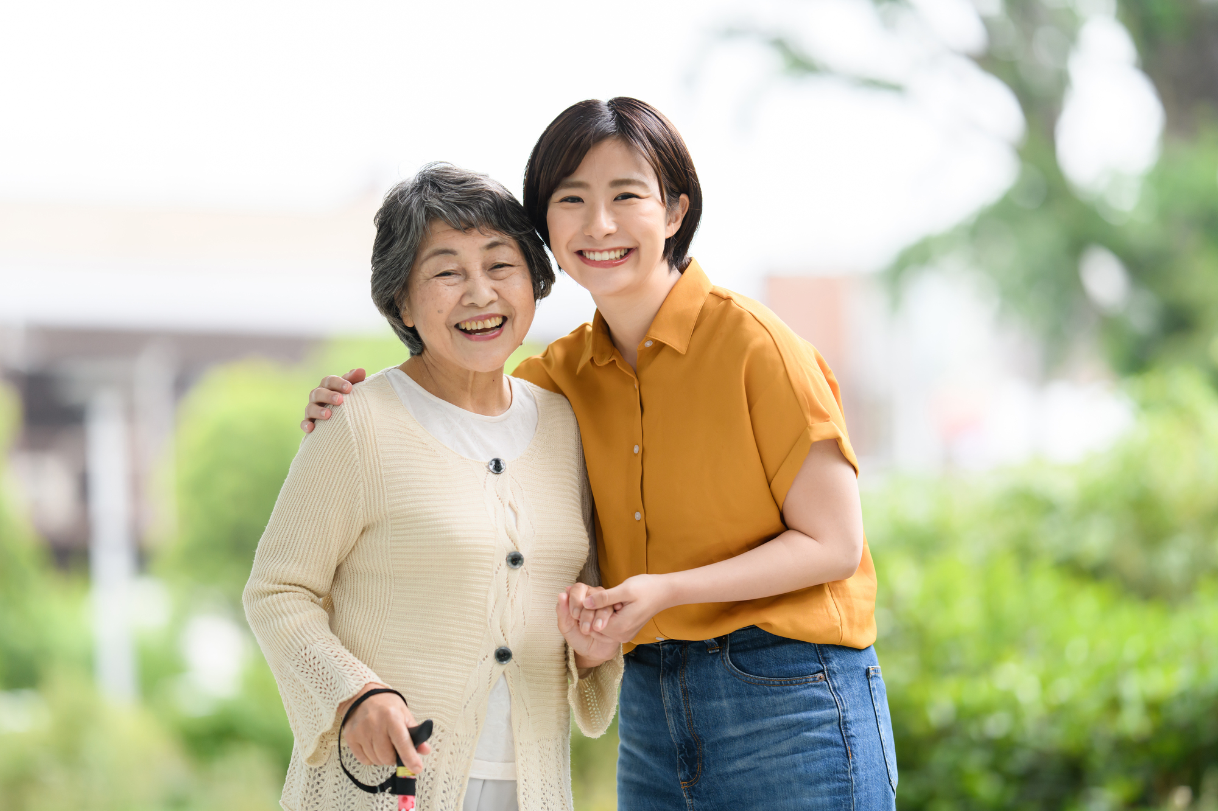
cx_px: 609
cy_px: 406
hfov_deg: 15.2
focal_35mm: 135
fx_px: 4567
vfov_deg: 10.2
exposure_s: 1/500
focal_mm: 135
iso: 400
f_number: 1.8
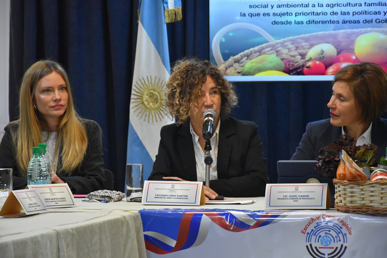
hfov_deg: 13.0
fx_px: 1693
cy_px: 129
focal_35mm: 158
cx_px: 194
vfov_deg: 8.7
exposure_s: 1/250
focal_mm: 105
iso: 3200
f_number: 5.6
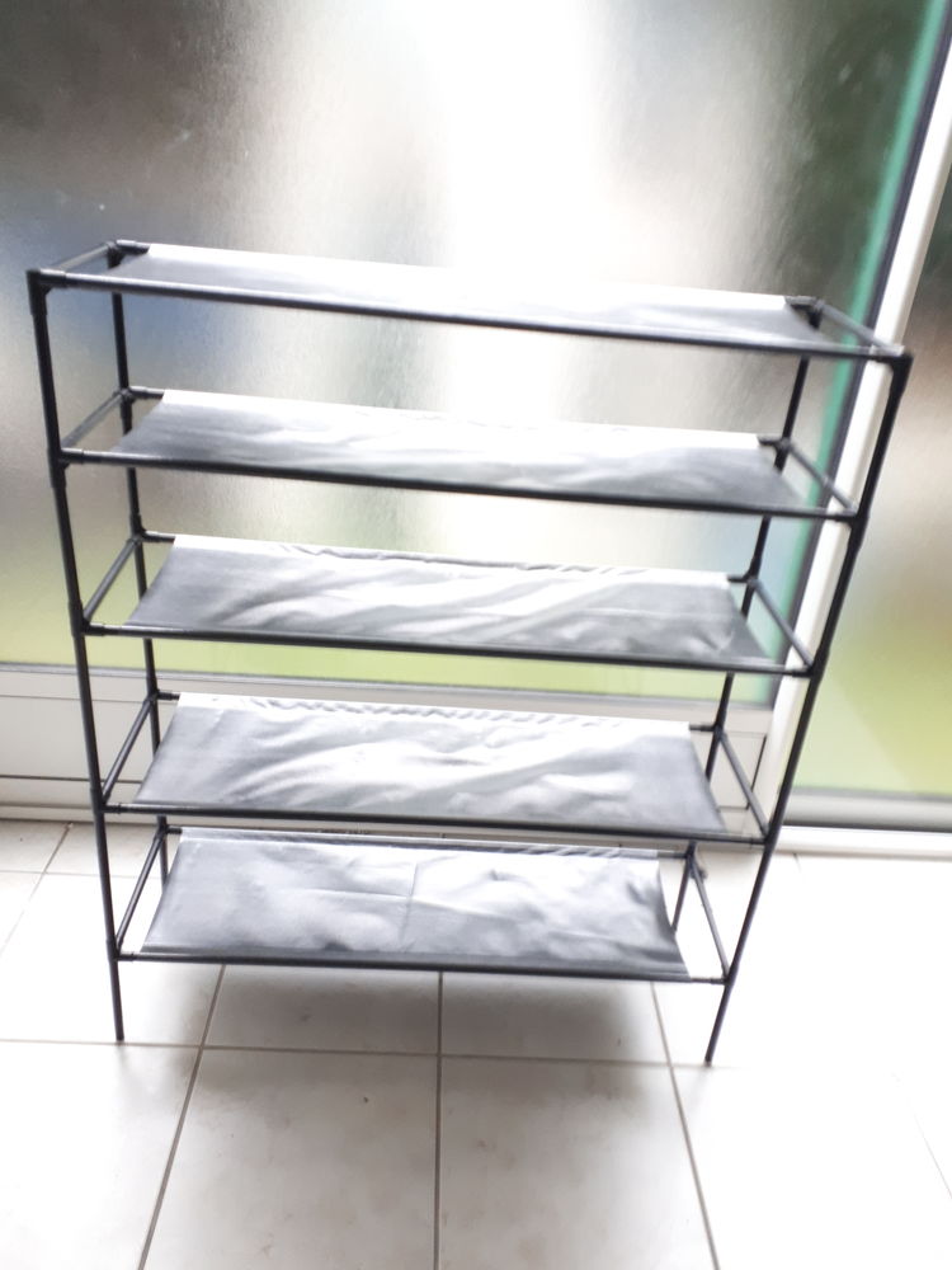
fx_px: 990
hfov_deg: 51.4
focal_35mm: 27
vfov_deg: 65.3
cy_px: 635
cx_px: 476
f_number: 1.9
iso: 200
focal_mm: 3.6
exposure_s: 1/17
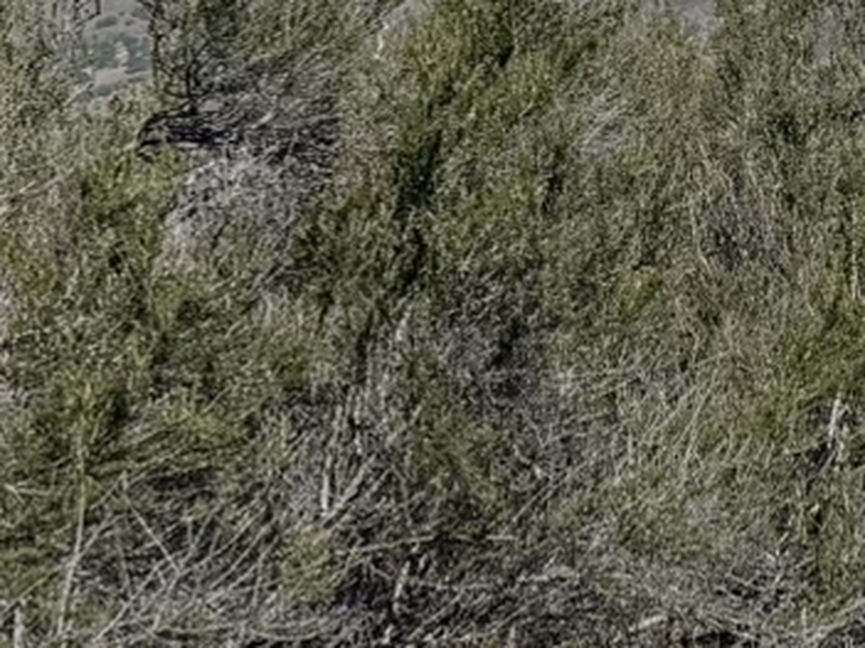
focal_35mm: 140
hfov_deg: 11.6
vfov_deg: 10.6
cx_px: 2085
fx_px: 3497
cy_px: 113
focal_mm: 6.76
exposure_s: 1/7353
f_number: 1.78
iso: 80
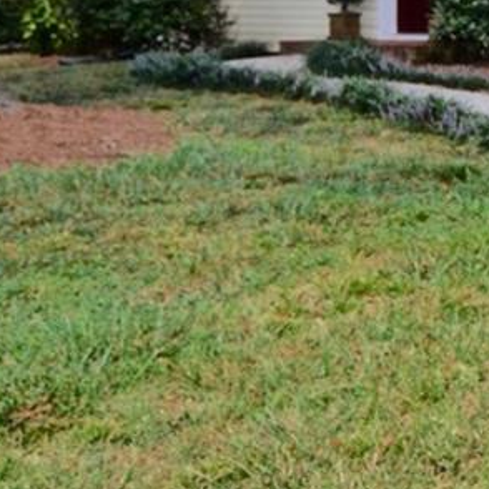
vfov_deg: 24.9
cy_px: 24
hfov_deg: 20.6
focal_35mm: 66
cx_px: 802
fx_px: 1062
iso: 125
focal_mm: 15
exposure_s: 1/200
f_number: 7.1
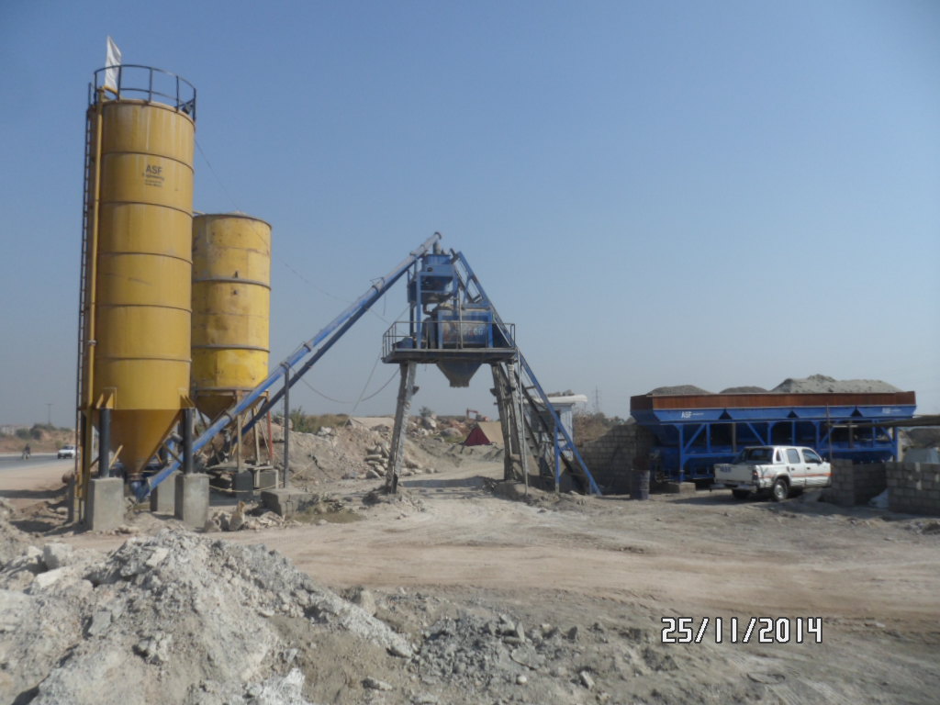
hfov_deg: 67.3
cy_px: 352
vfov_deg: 53.1
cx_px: 470
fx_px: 706
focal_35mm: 26
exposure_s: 1/180
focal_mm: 4.9
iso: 80
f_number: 9.4
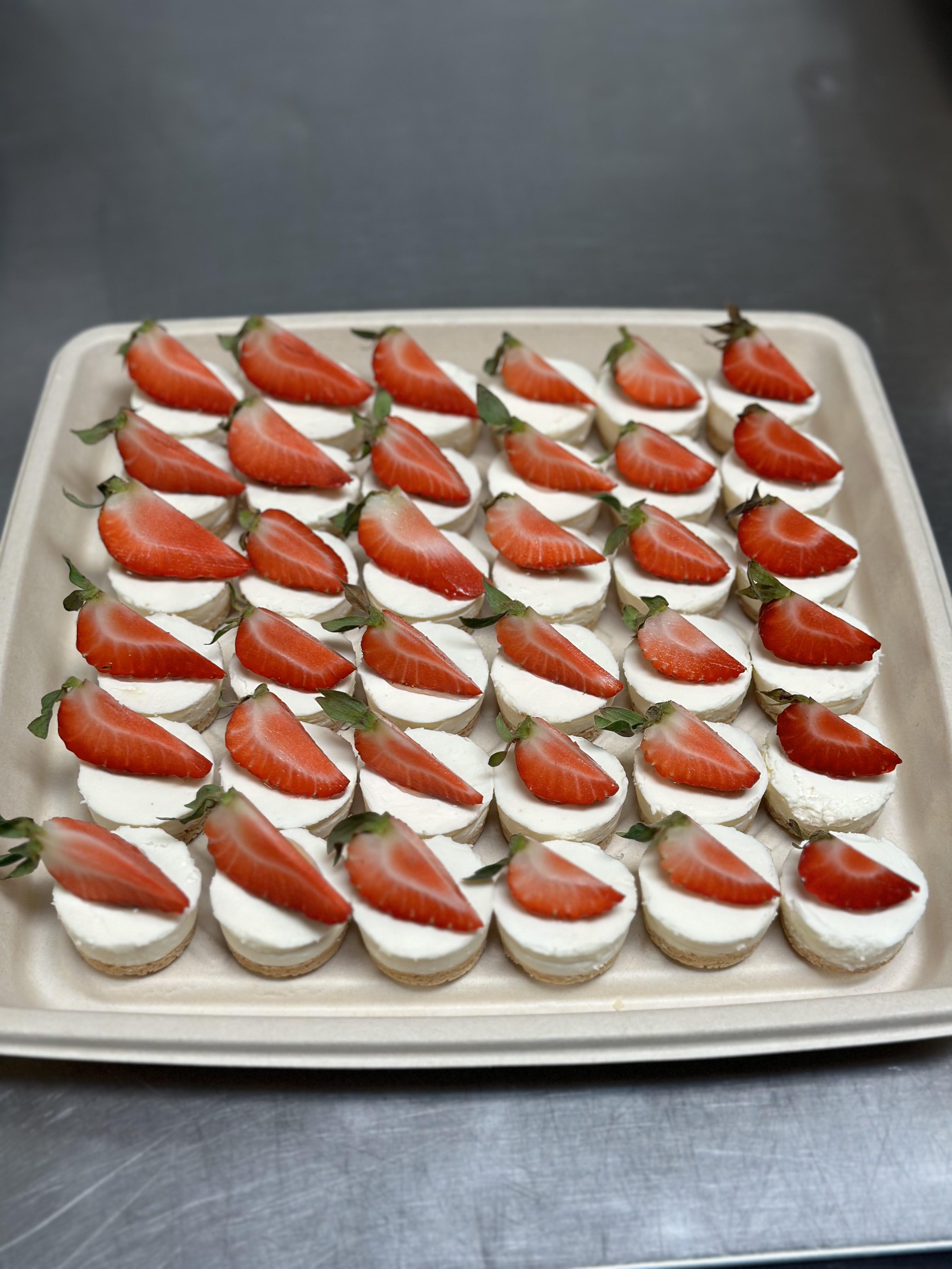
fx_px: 1760
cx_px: 476
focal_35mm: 48
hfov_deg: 30.3
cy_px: 634
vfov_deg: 39.7
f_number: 1.78
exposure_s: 1/67
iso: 80
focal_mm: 6.86
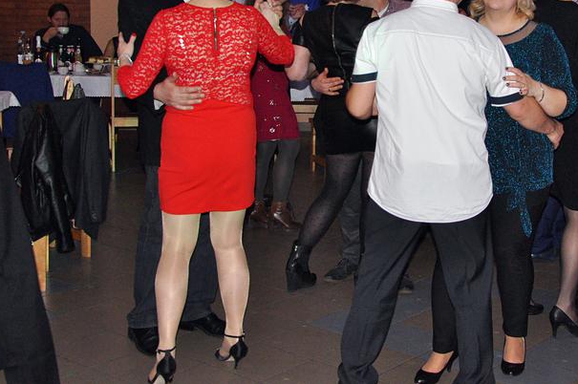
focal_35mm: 59
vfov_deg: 22.8
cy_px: 116
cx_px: 382
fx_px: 946
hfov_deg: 33.7
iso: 2000
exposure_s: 1/60
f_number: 5
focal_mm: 28
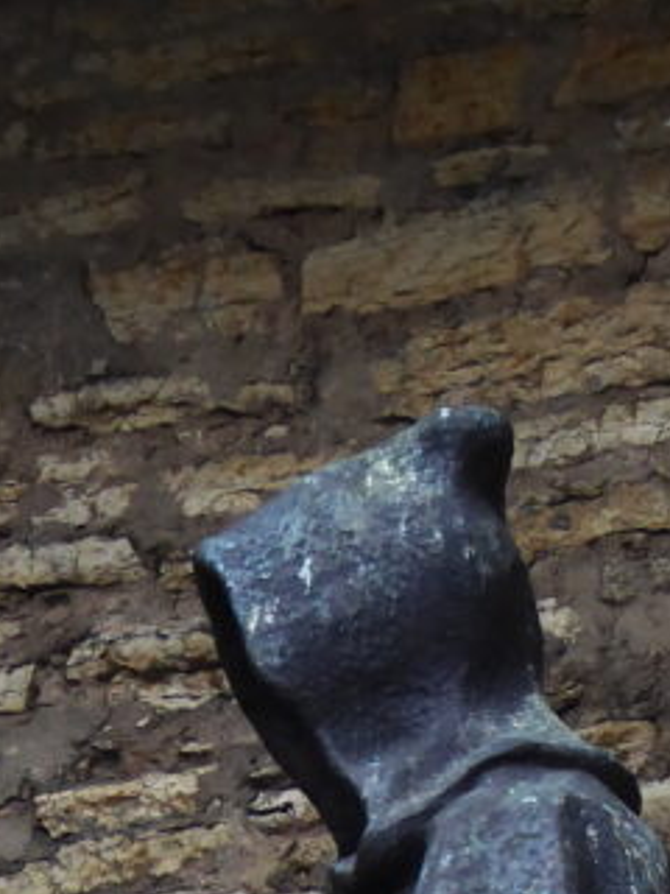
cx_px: 514
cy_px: 1355
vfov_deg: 4.3
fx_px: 11820
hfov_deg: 3.2
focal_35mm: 458
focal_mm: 25.6
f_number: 5.4
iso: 320
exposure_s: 1/80
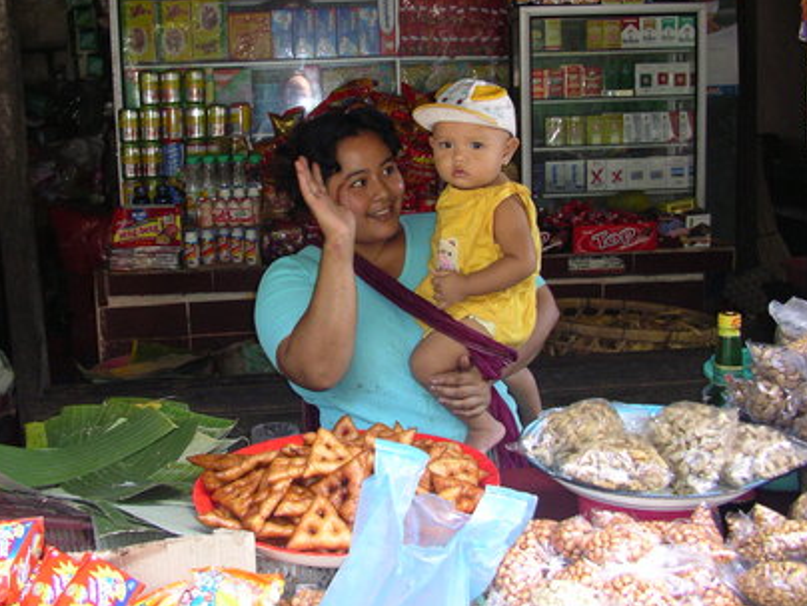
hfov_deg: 45.7
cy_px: 276
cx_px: 368
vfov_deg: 35.1
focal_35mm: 41
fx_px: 956
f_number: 2.8
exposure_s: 1/60
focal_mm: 5.7
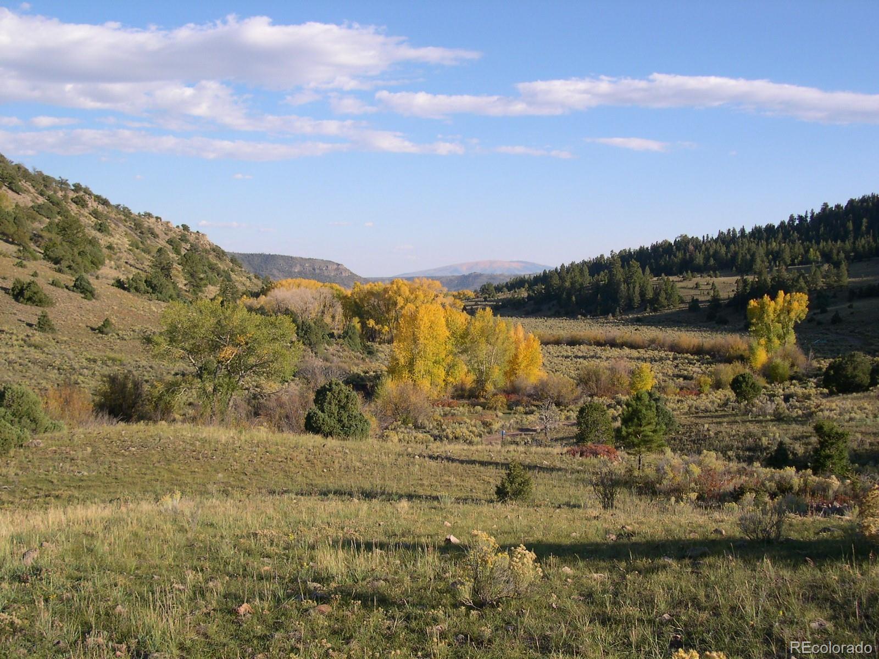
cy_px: 330
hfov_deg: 49.0
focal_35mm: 38
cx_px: 440
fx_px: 965
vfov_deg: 37.7
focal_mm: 8
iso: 100
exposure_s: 1/146
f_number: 7.6
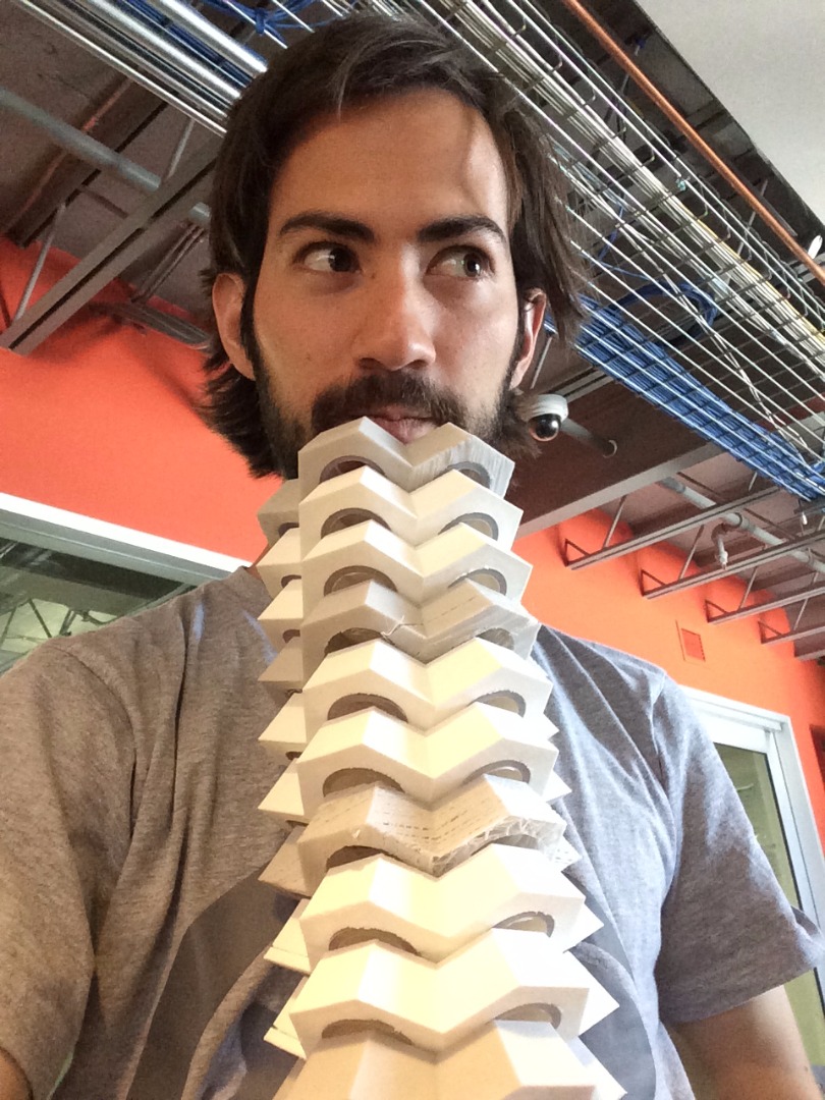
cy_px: 550
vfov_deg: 58.4
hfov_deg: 45.4
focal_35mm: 31
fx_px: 985
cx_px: 412
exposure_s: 1/30
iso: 320
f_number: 2.4
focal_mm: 2.15
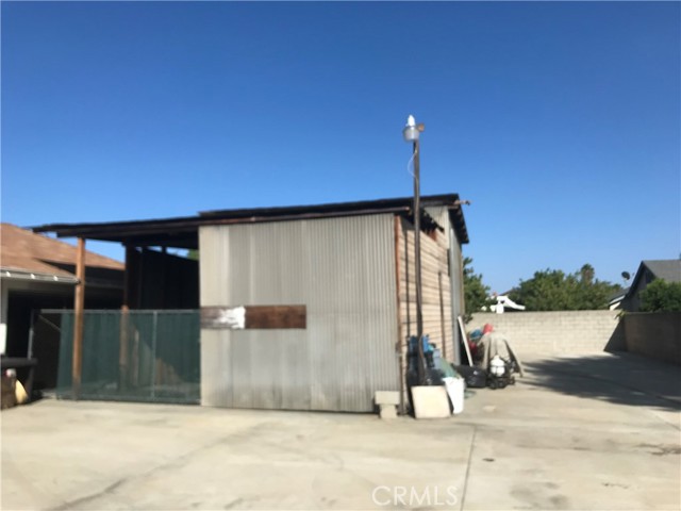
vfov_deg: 49.7
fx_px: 551
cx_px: 340
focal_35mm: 28
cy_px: 256
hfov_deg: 63.4
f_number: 1.8
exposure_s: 1/3096
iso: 20
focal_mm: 3.99
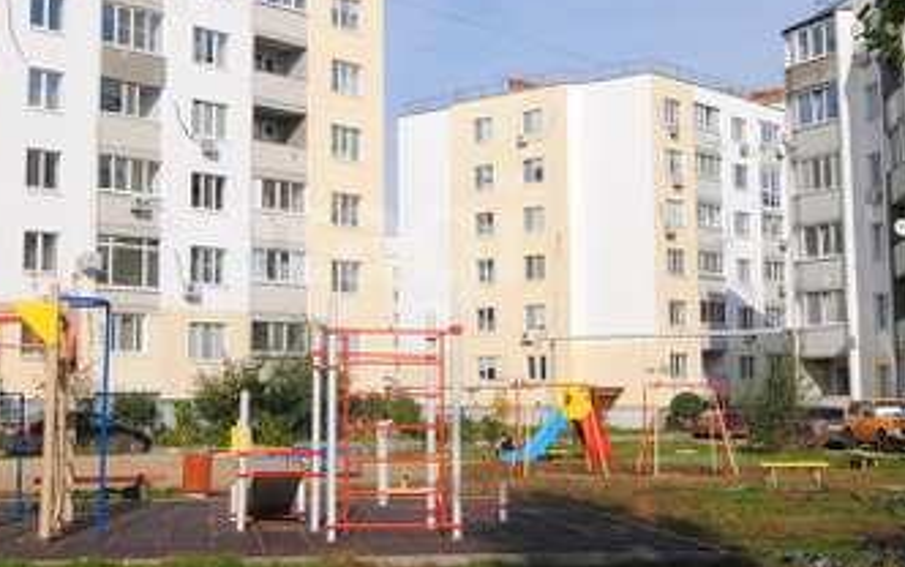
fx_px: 1385
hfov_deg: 36.1
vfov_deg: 23.1
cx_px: 365
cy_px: 226
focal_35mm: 56
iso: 100
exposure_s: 1/320
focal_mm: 17
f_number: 9
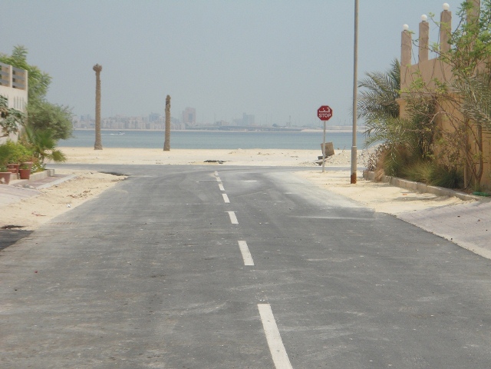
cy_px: 184
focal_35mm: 88
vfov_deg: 16.8
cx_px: 246
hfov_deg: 22.3
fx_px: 1248
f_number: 5.2
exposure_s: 1/640
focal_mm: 15.7
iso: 80
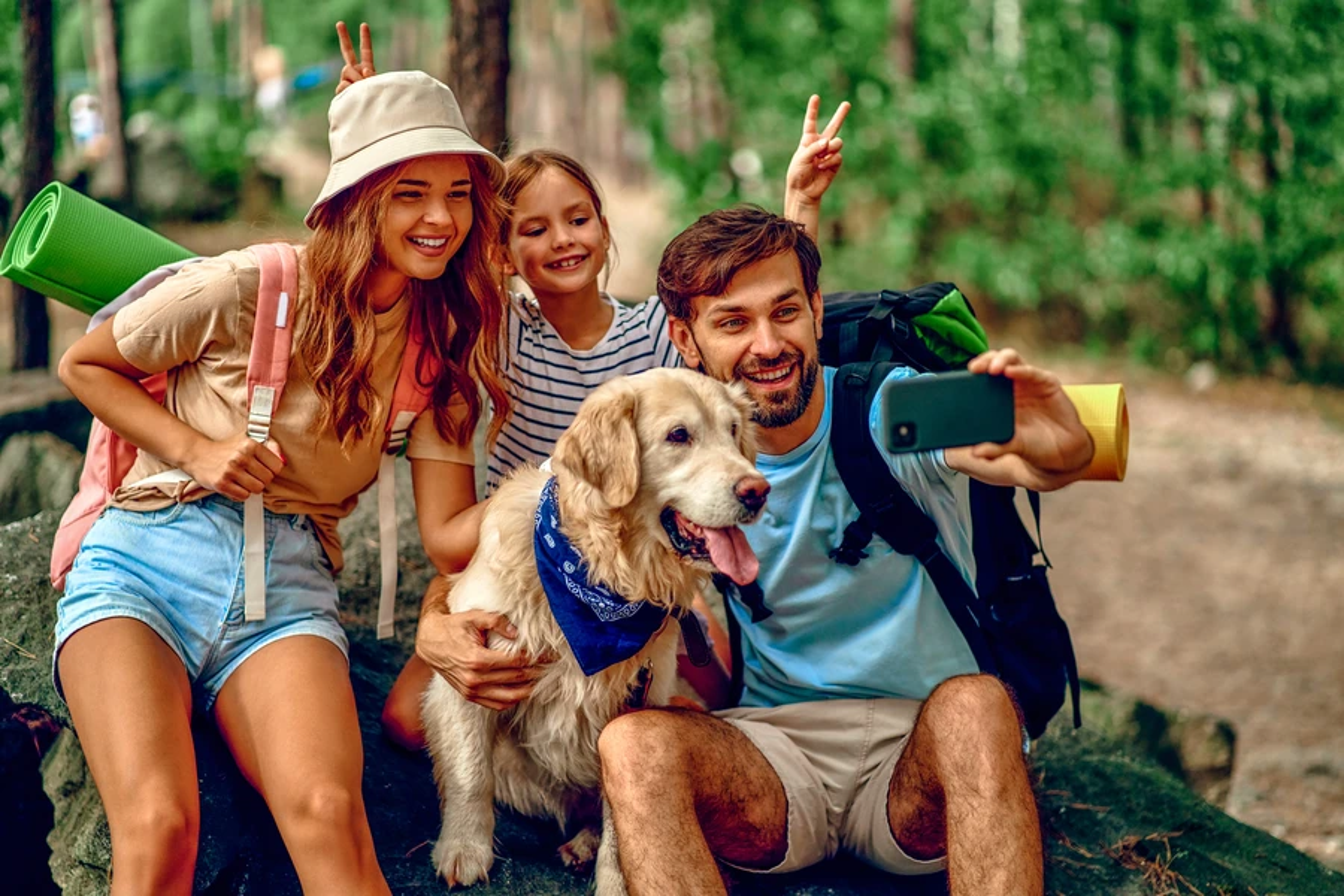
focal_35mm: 85
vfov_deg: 16.1
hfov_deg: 23.9
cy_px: 448
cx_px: 672
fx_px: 3173
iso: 400
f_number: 1.8
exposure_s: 1/1250
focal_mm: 85
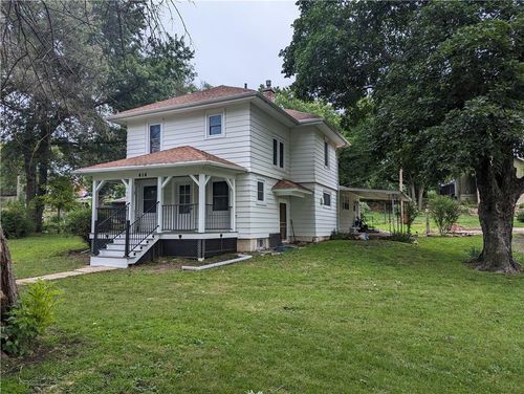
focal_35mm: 24
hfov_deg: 71.5
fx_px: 364
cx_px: 262
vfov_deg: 56.9
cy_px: 197
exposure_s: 1/200
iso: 30
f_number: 1.85
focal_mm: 6.81
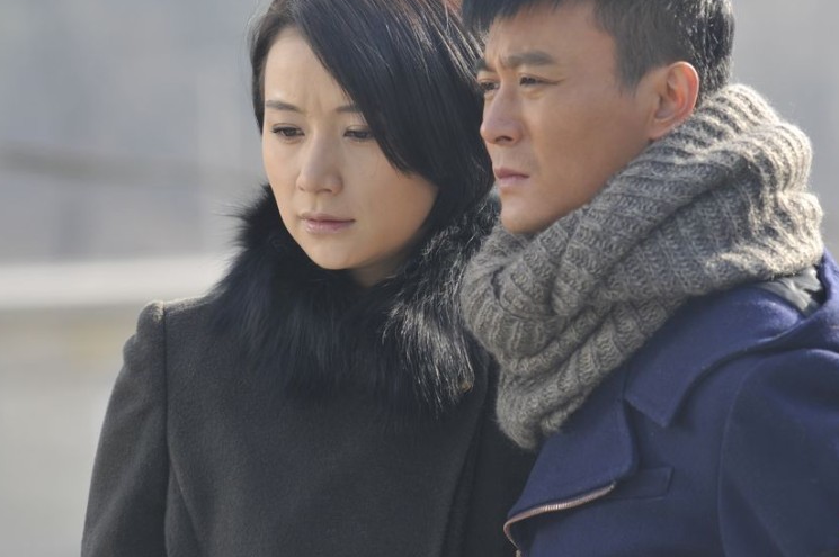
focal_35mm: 325
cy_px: 229
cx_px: 525
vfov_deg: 4.2
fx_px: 7566
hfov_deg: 6.3
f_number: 4.5
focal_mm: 170
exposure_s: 1/250
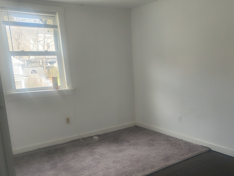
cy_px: 117
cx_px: 142
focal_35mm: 35
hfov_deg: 52.2
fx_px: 237
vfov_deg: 40.3
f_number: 1.7
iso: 159
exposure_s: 1/120
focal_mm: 4.68
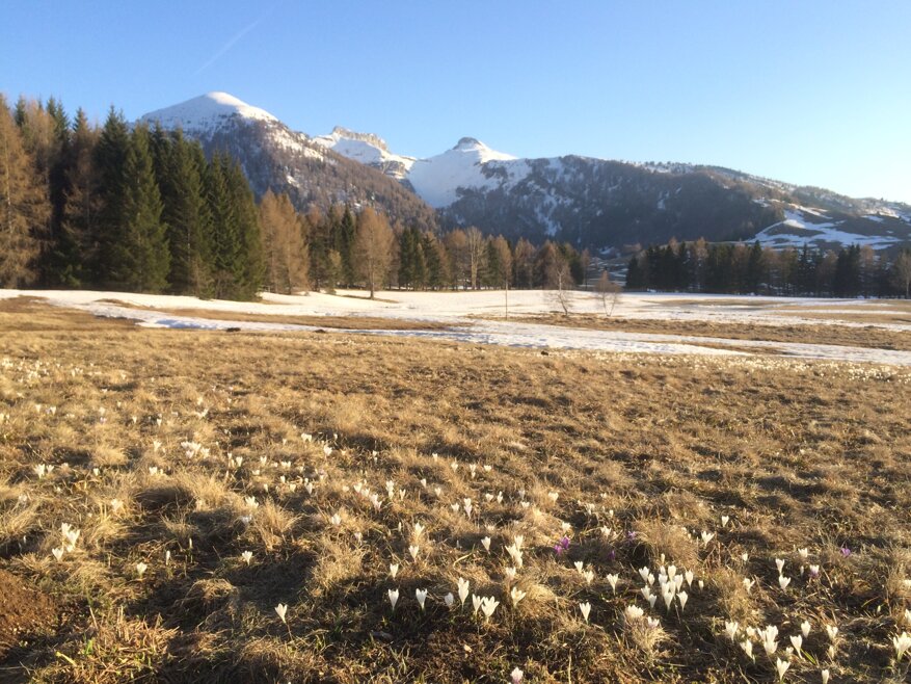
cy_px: 342
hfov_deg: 61.7
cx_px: 456
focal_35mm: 29
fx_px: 763
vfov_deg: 48.2
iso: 32
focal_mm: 4.15
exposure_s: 1/684
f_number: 2.2
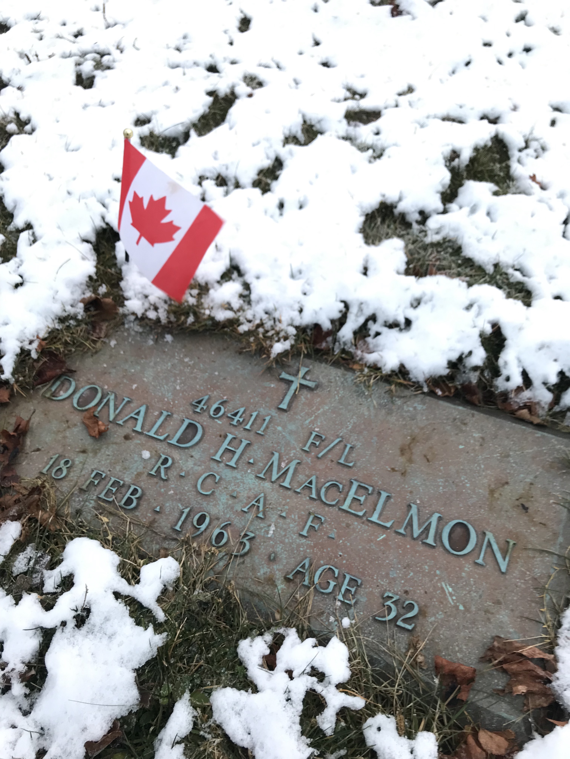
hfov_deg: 49.7
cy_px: 380
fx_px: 615
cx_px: 285
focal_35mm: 28
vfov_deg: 63.4
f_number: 1.8
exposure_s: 1/30
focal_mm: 3.99
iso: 32
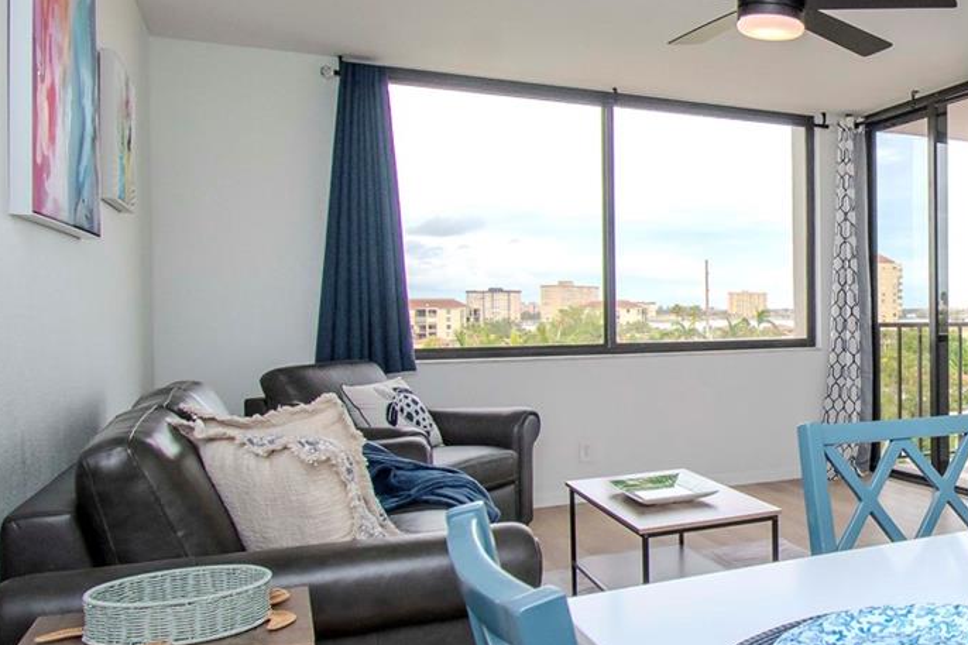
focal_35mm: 35
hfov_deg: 45.3
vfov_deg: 37.8
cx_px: 985
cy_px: 296
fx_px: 941
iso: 500
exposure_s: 1/200
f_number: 8
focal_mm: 10
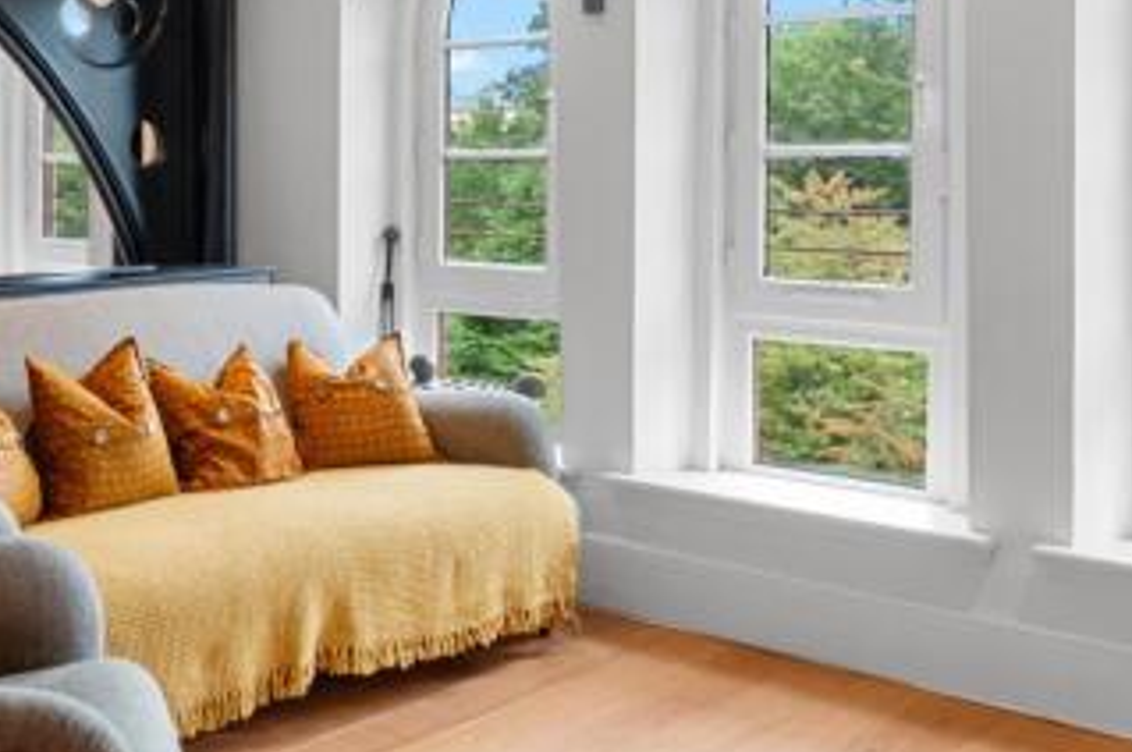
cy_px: 229
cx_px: 110
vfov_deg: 29.5
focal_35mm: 45
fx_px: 1414
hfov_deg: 40.3
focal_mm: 14
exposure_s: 1/3
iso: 640
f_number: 8
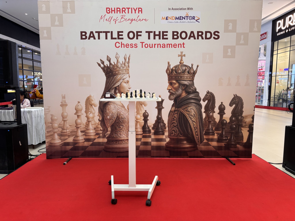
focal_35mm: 26
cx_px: 148
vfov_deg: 53.1
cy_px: 110
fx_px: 222
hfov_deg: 67.3
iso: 80
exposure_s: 1/50
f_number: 1.6
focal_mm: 5.96
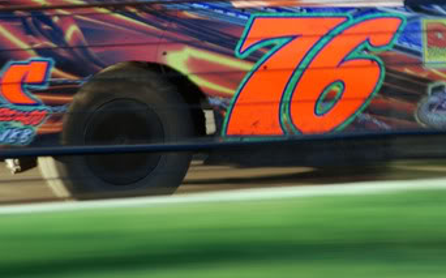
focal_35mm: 373
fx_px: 4529
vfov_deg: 3.5
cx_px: 282
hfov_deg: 5.6
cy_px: 7
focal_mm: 130
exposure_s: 1/40
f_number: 6
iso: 100
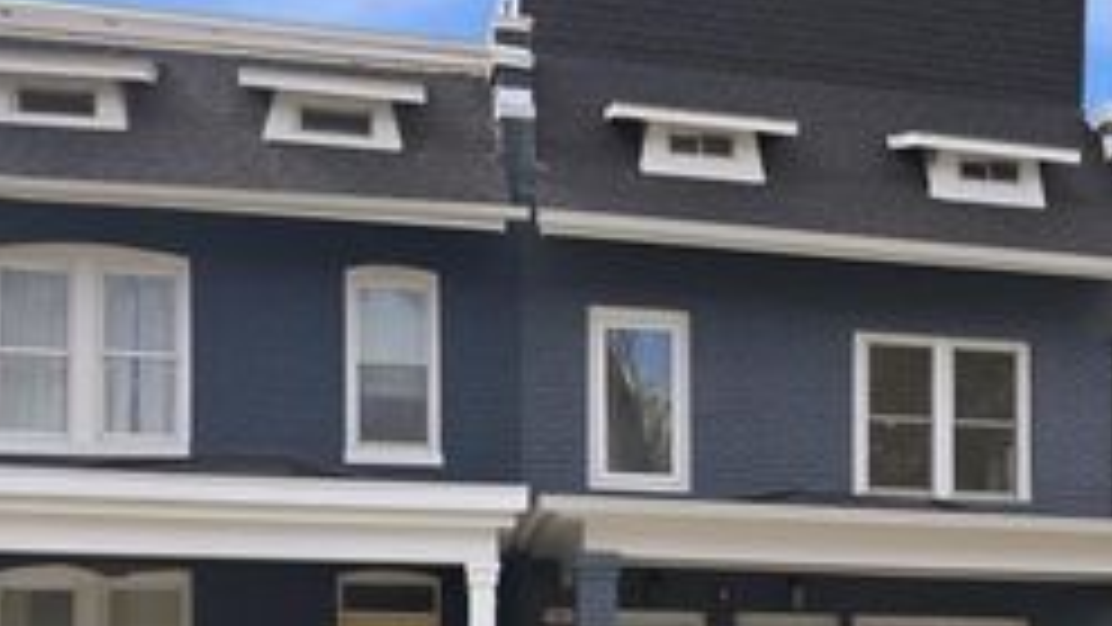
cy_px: 522
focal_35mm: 51
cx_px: 761
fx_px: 1504
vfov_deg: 23.1
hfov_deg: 40.0
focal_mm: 24
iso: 80
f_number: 5.6
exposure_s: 1/125
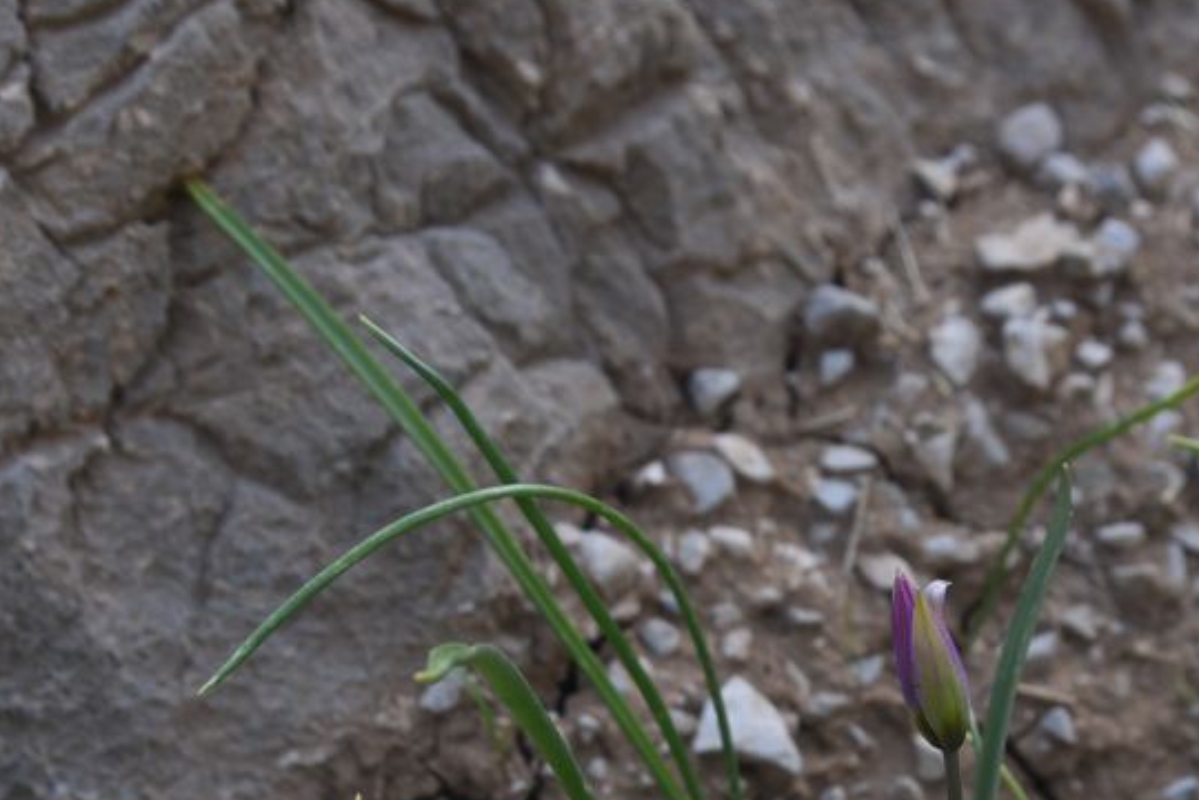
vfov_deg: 17.5
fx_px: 2564
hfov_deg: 25.9
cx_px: 924
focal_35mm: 77
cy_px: 686
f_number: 5
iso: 250
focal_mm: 32
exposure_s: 1/250
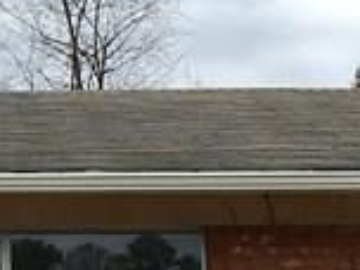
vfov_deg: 7.6
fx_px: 2028
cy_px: 54
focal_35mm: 195
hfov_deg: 9.9
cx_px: -161
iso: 25
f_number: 2.2
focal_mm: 4.15
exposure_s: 1/1282
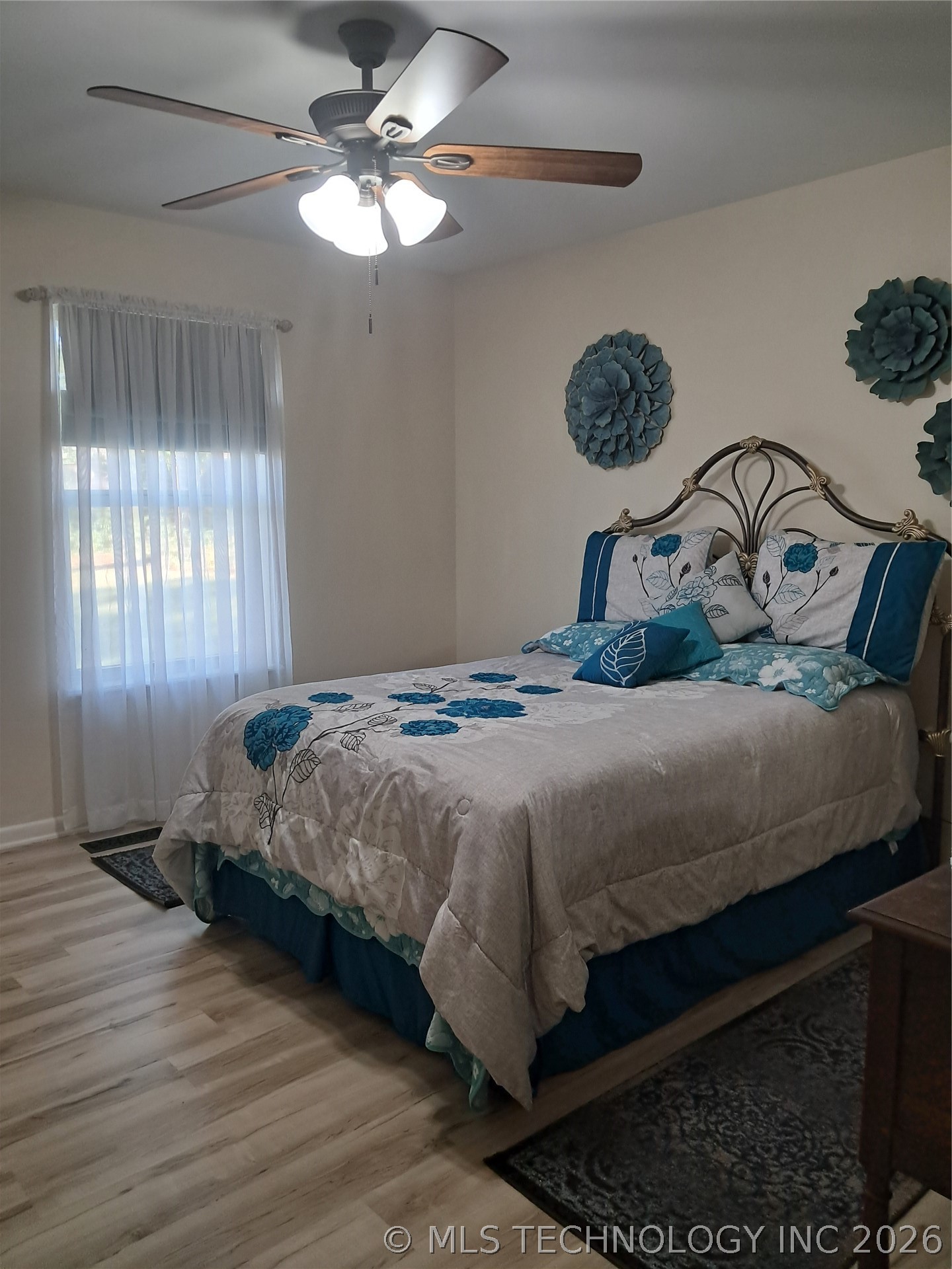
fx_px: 990
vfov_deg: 65.3
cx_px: 476
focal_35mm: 27
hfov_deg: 51.4
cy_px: 634
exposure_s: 1/60
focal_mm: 4
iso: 200
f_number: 1.8
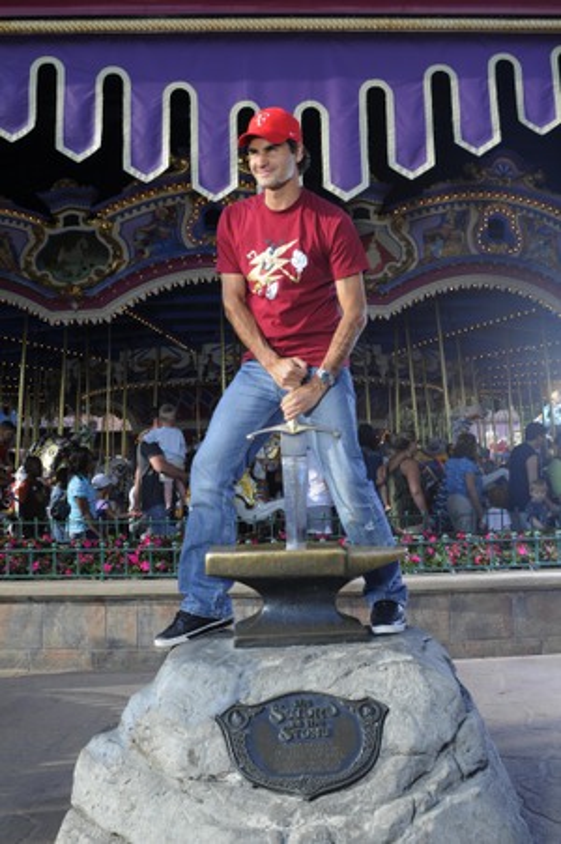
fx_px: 843
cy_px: 422
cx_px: 280
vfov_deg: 53.2
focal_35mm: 36
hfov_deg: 36.8
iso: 200
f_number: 8
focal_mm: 24
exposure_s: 1/200
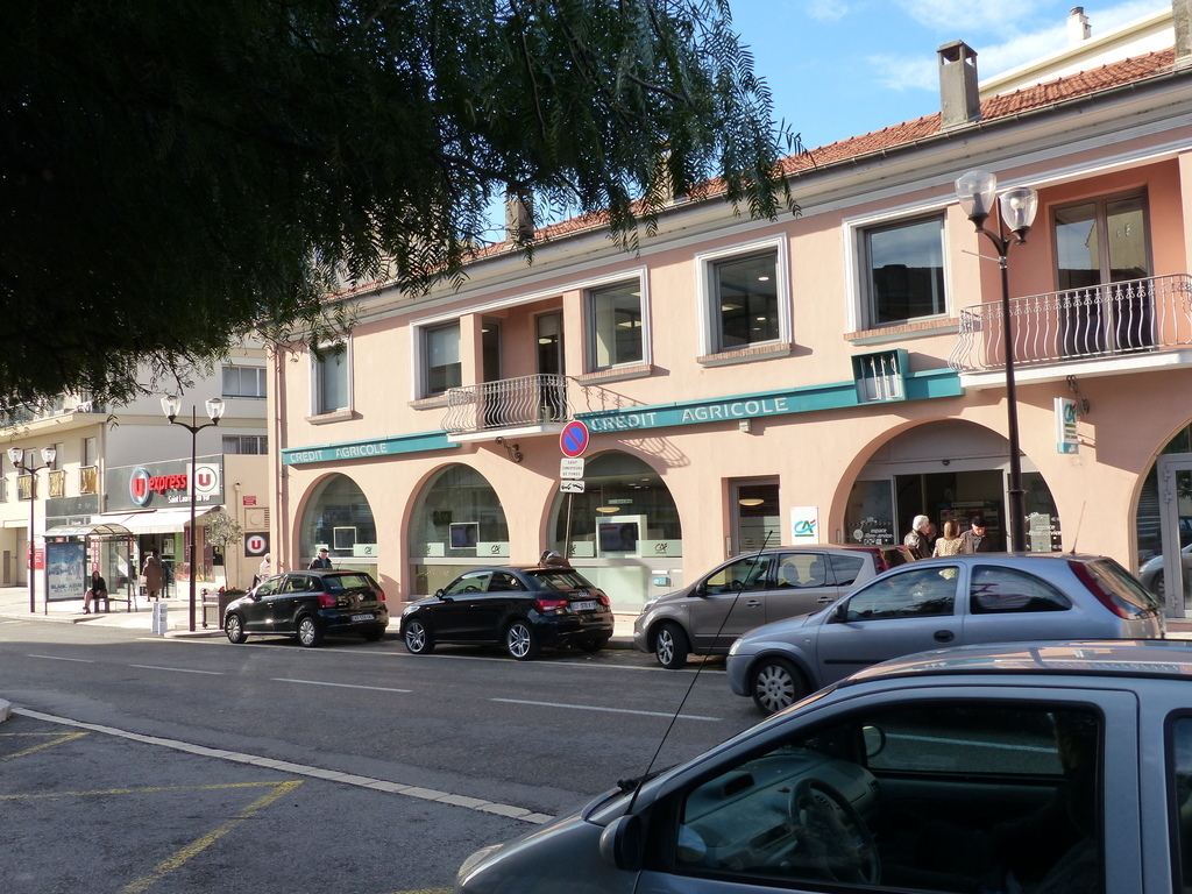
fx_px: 1033
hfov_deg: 60.0
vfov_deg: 46.8
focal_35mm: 30
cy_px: 447
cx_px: 596
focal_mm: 5.5
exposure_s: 1/400
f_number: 4
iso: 160
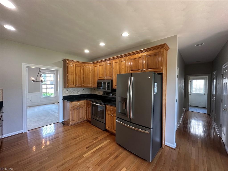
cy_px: 86
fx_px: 92
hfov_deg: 102.1
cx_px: 114
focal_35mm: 14
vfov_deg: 85.7
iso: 320
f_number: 2.2
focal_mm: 2.22
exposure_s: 1/60
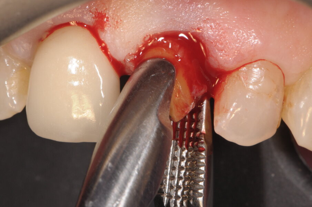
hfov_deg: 13.1
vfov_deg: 8.7
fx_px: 1363
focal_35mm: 158
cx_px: 156
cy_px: 104
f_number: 36
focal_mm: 105
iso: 400
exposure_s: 1/125
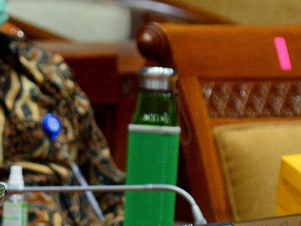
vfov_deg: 2.0
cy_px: 213
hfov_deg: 2.7
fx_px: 6329
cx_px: -141
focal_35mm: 728
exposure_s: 1/125
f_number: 6.3
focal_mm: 200
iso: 3200
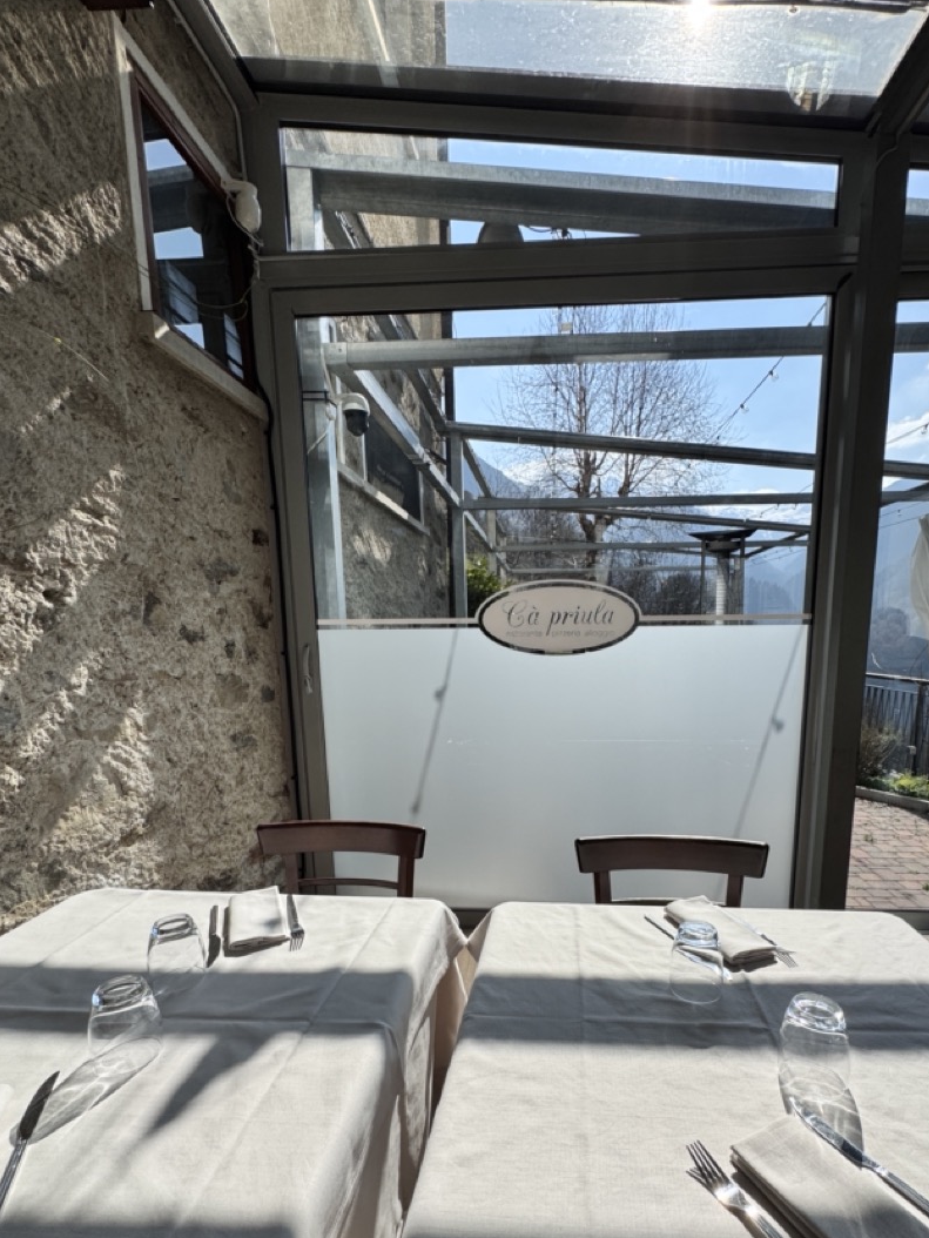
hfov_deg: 74.4
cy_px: 735
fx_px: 608
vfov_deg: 90.0
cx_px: 524
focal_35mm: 17
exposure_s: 1/2985
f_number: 2.2
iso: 50
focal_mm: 2.22
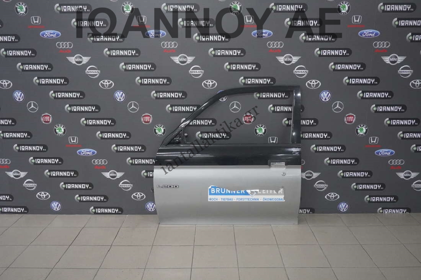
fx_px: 386
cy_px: 140
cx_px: 210
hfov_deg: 57.3
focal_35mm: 33
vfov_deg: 39.9
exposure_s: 1/160
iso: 4000
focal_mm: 22
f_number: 4
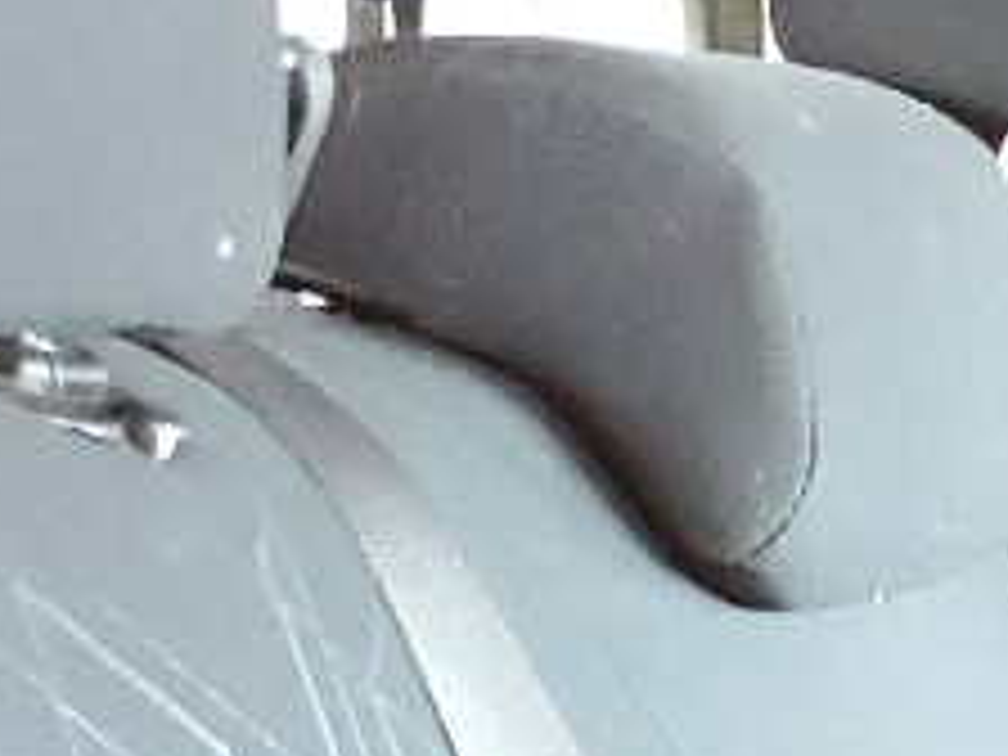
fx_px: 5416
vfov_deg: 7.5
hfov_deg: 9.4
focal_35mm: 186
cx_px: 2520
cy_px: 1827
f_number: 1.5
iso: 290
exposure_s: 1/15
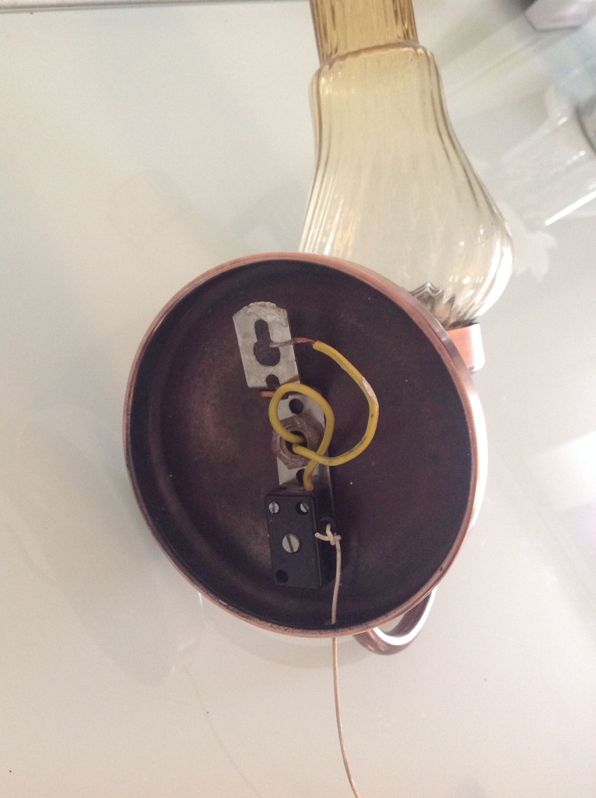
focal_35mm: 35
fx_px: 806
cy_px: 399
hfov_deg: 40.6
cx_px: 298
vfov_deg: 52.7
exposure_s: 1/17
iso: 200
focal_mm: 4.28
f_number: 2.4
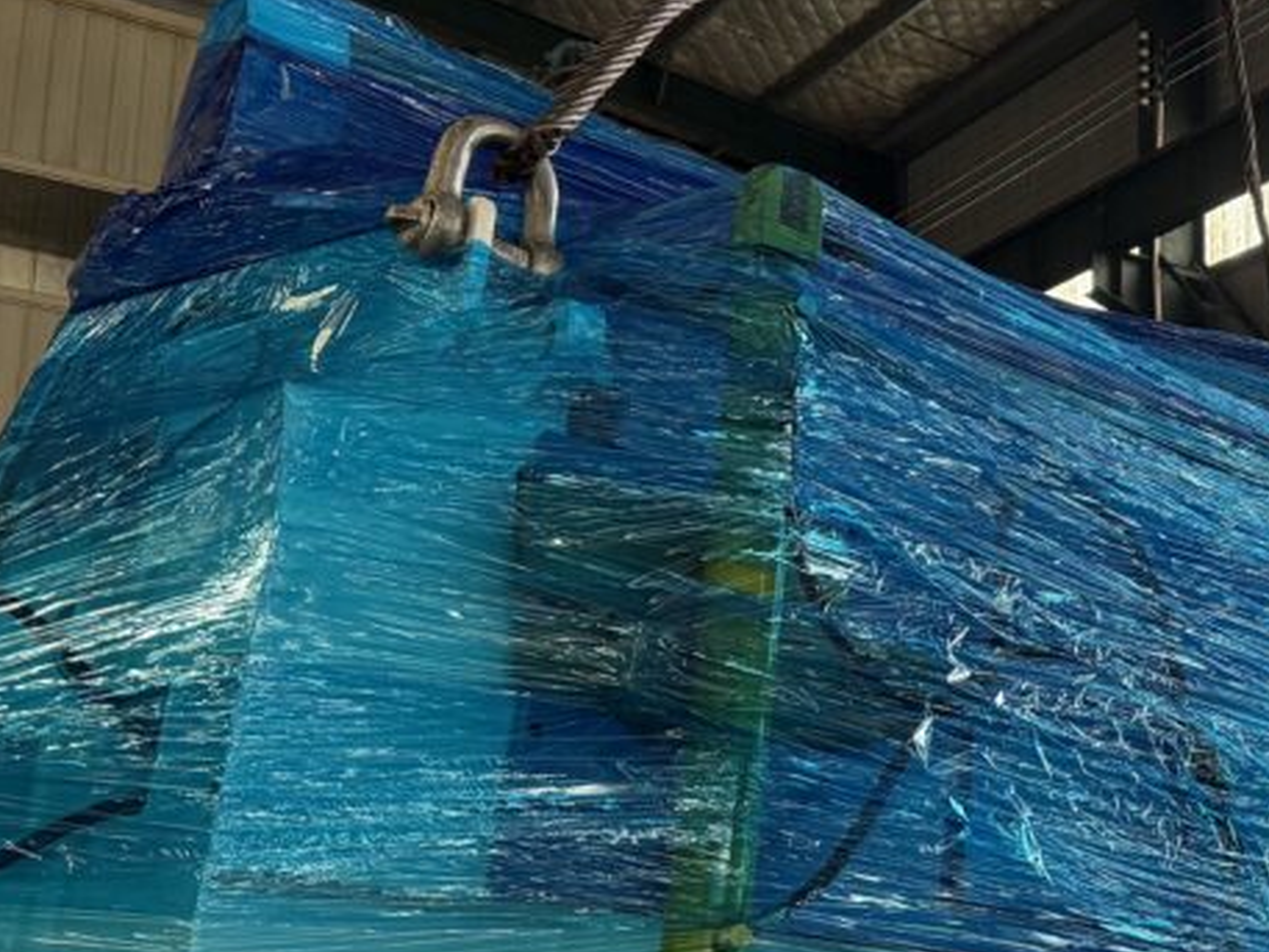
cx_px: 1145
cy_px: 638
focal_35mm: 56
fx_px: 2053
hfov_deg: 32.6
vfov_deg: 26.0
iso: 200
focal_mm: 6.76
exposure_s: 1/92
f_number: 1.78
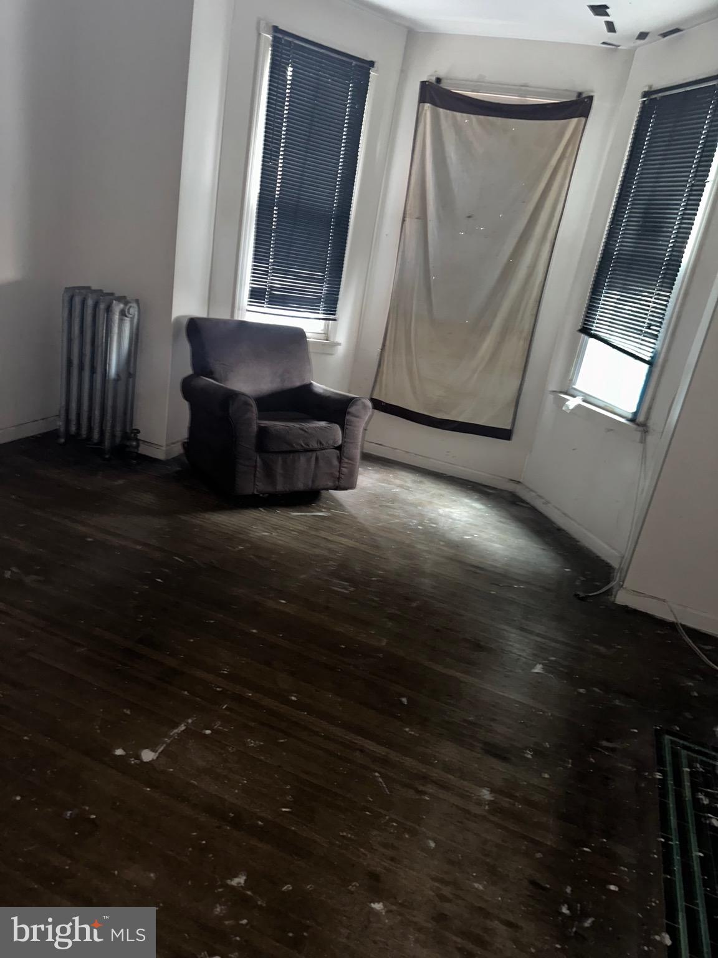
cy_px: 479
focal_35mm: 24
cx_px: 359
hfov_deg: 56.8
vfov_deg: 71.6
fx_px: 664
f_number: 1.78
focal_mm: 6.86
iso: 320
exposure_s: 1/4
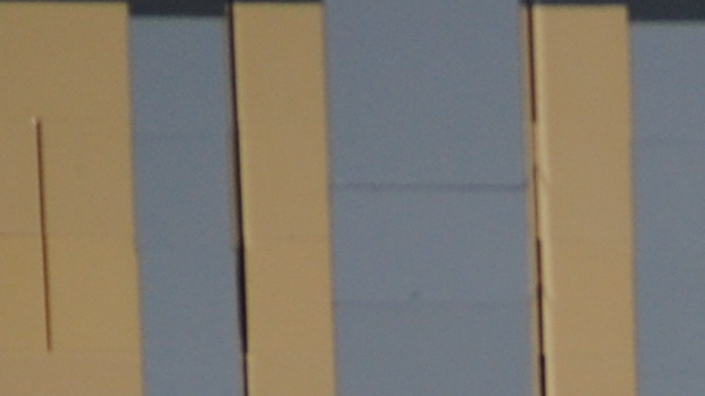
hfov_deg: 2.2
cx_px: 964
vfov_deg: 1.2
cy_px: 1346
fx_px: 18690
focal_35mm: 1000
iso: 200
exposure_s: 1/60
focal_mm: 105
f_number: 4.5
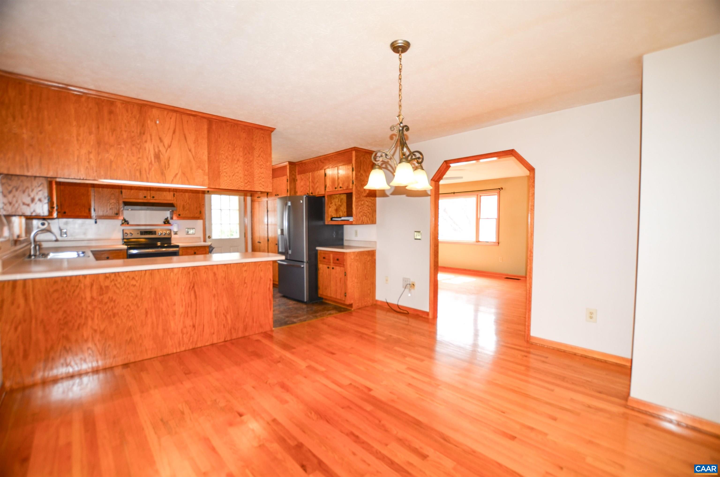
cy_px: 238
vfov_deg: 77.1
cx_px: 360
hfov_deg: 100.5
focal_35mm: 15
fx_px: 299
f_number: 3.5
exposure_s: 1/60
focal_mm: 10
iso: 100
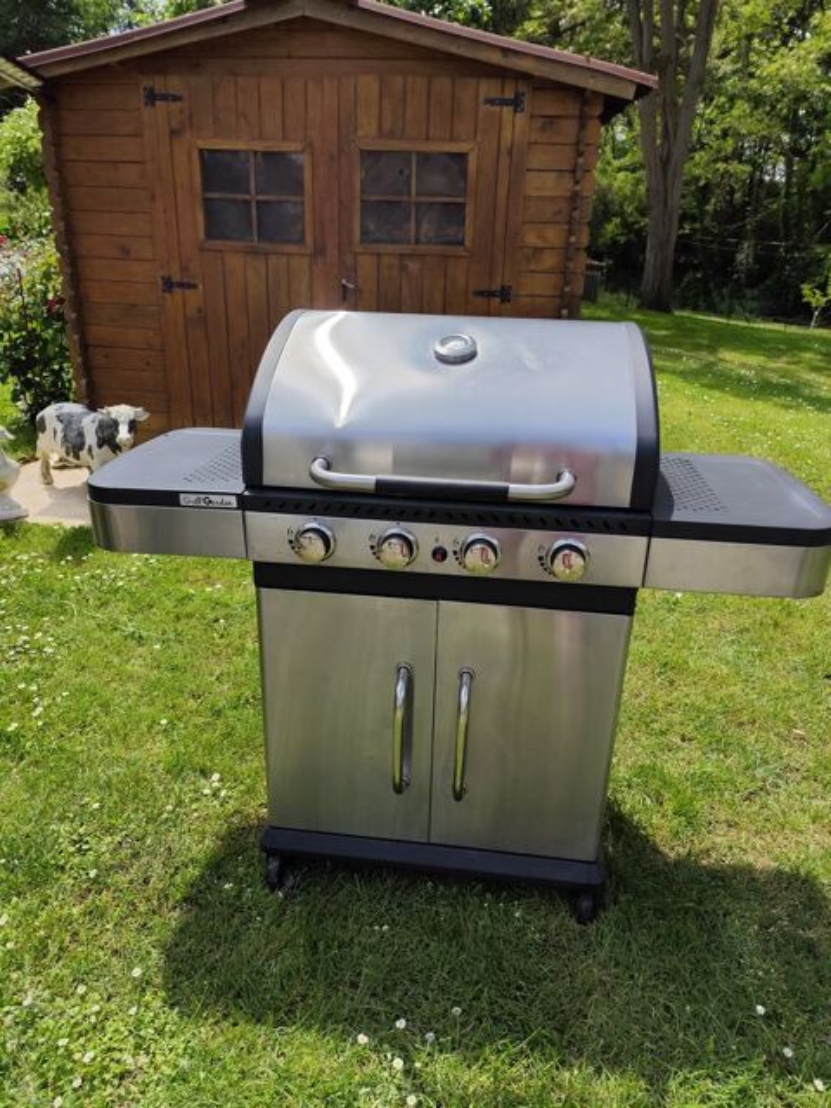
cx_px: 416
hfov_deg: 58.9
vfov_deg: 73.9
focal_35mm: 23
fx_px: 736
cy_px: 554
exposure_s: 1/1697
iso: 50
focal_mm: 6.19
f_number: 1.65
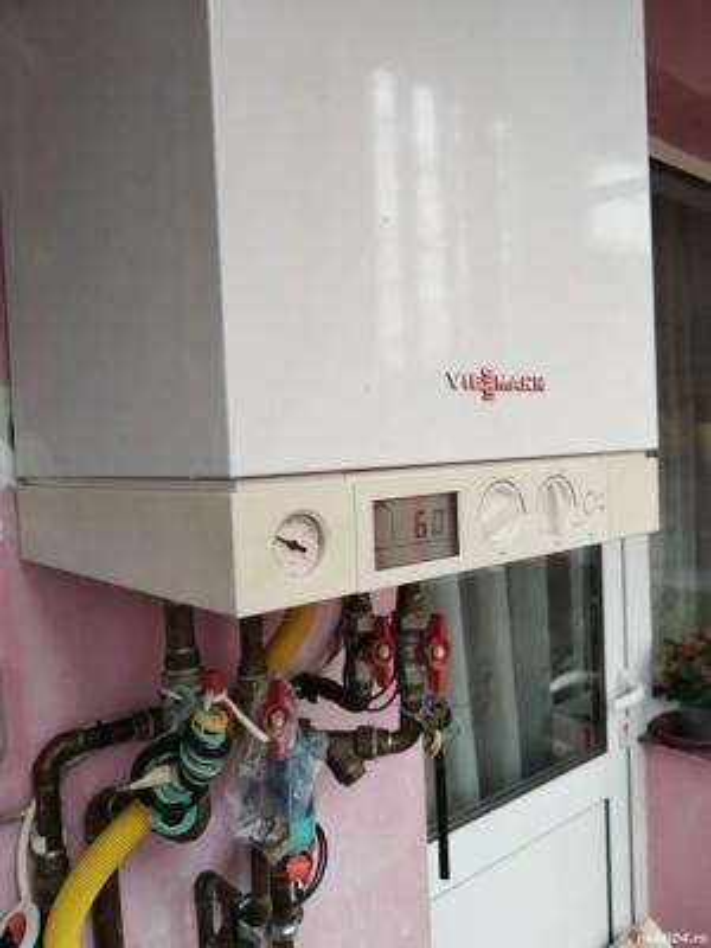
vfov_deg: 67.3
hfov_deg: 53.1
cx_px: 356
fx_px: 712
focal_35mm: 26
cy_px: 474
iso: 1857
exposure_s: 1/100
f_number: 1.9
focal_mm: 4.95
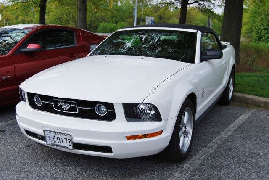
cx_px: 134
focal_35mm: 42
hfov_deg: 46.4
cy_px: 90
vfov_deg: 32.0
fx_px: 314
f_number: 7.1
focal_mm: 28
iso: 100
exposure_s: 1/200
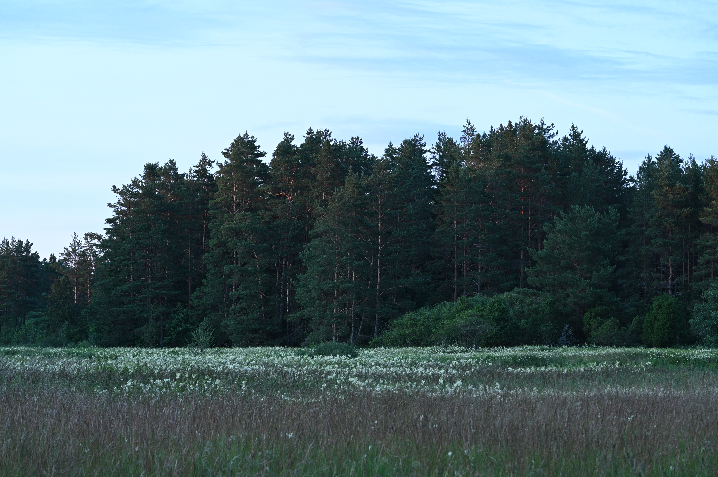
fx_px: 2093
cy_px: 238
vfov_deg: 13.0
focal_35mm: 105
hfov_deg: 19.5
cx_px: 359
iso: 1100
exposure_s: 1/100
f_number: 8
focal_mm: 105
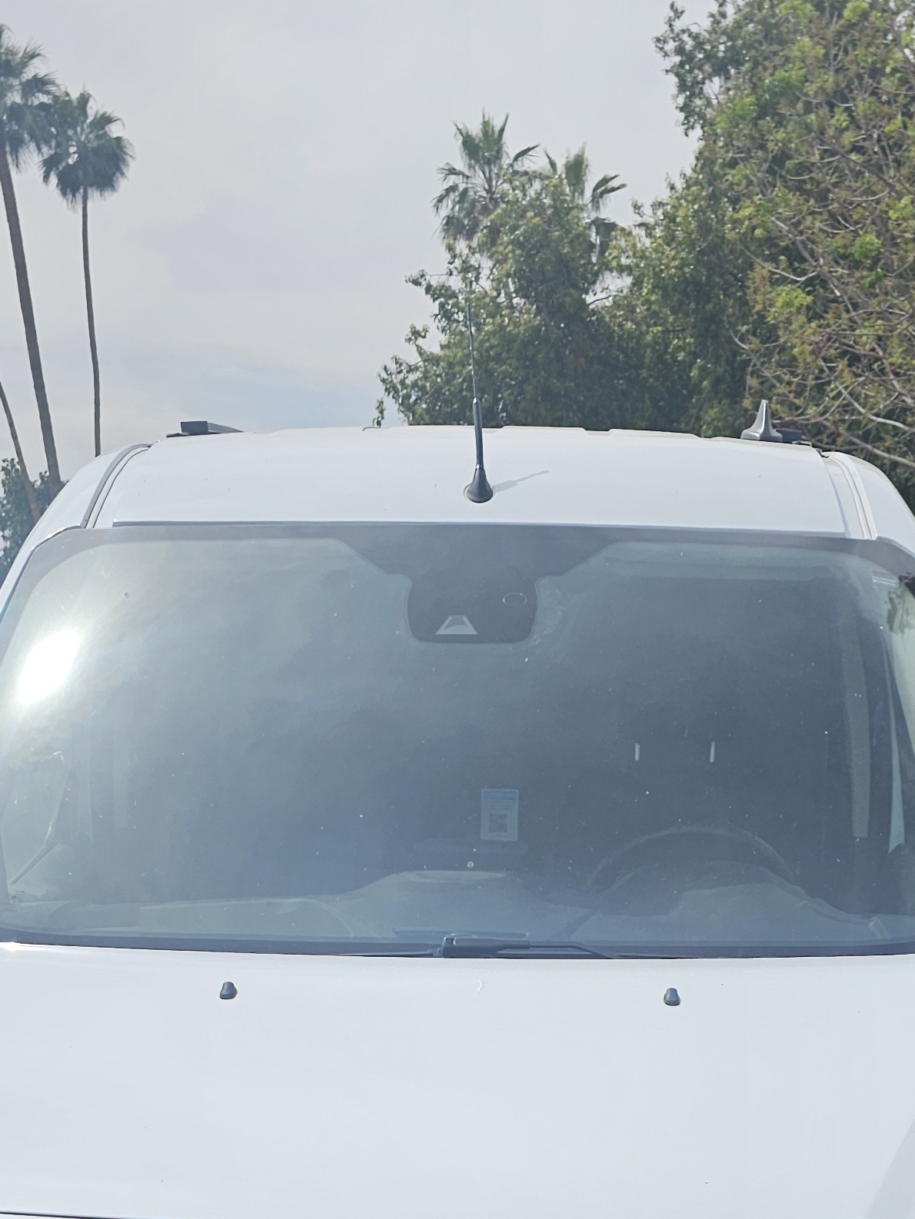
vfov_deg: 28.8
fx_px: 2044
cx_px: 578
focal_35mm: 58
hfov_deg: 25.2
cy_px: 1458
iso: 10
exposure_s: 1/1163
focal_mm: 6.3
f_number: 1.7
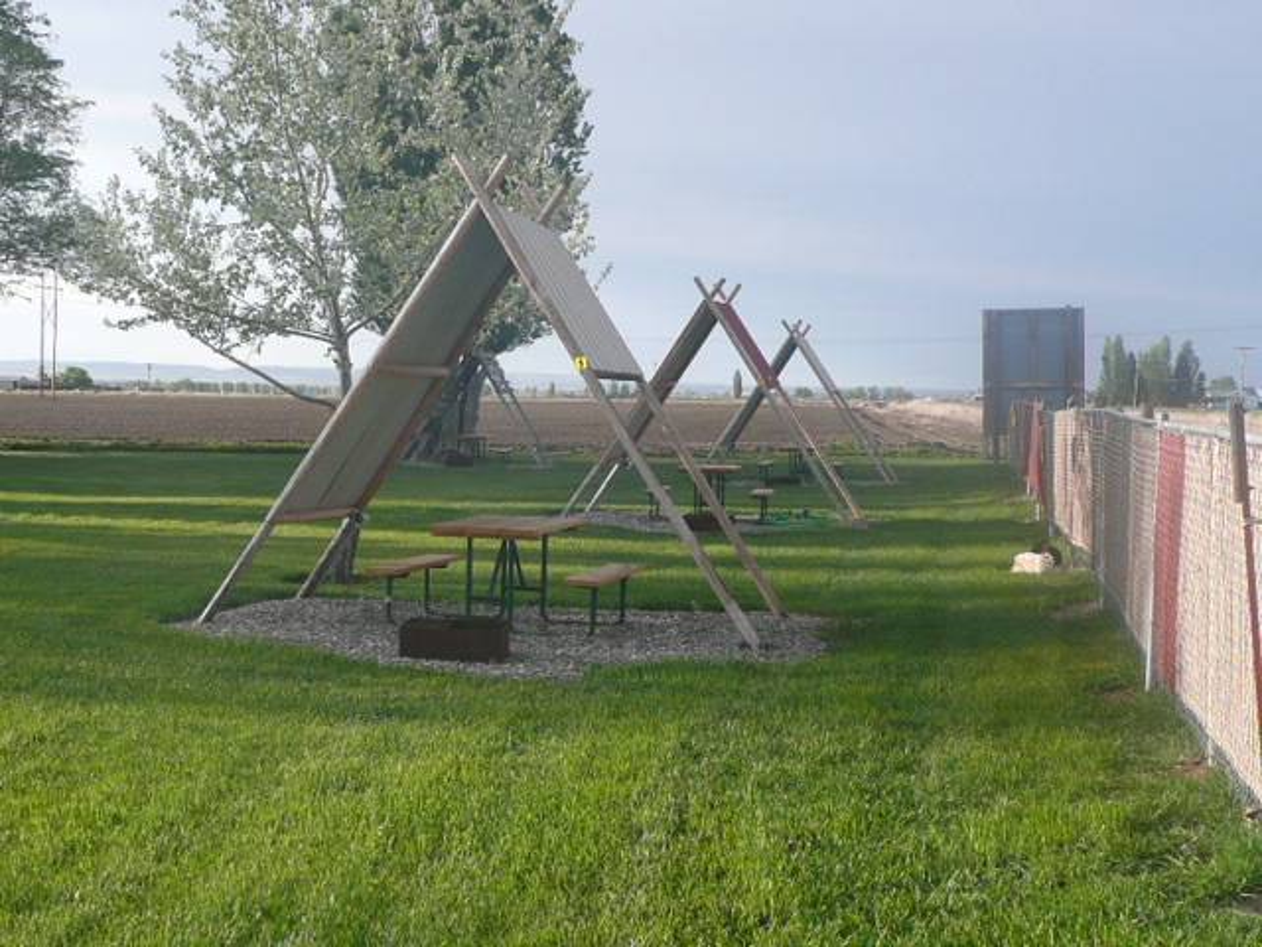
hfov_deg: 35.5
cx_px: 631
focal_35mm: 54
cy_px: 474
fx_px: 1969
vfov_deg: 27.0
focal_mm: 5.8
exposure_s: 1/400
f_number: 3.7
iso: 100
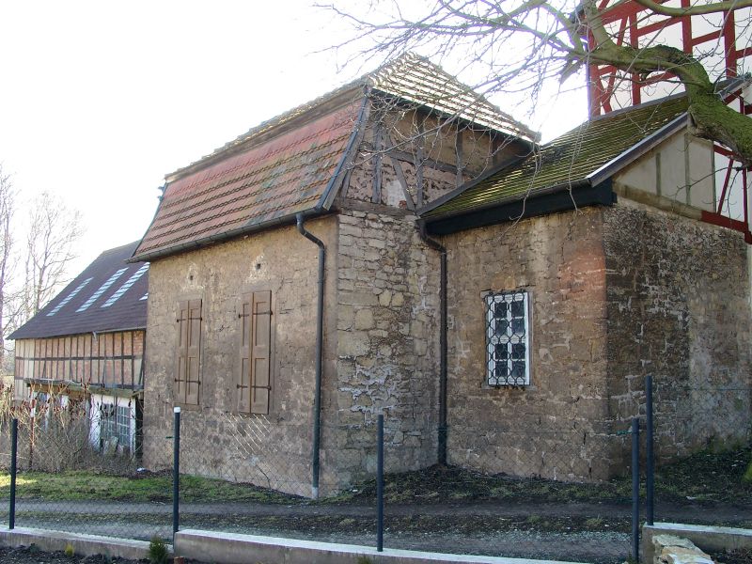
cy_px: 282
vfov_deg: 41.8
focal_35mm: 34
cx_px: 376
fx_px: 739
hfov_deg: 54.0
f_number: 4
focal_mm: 7.13
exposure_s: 1/133
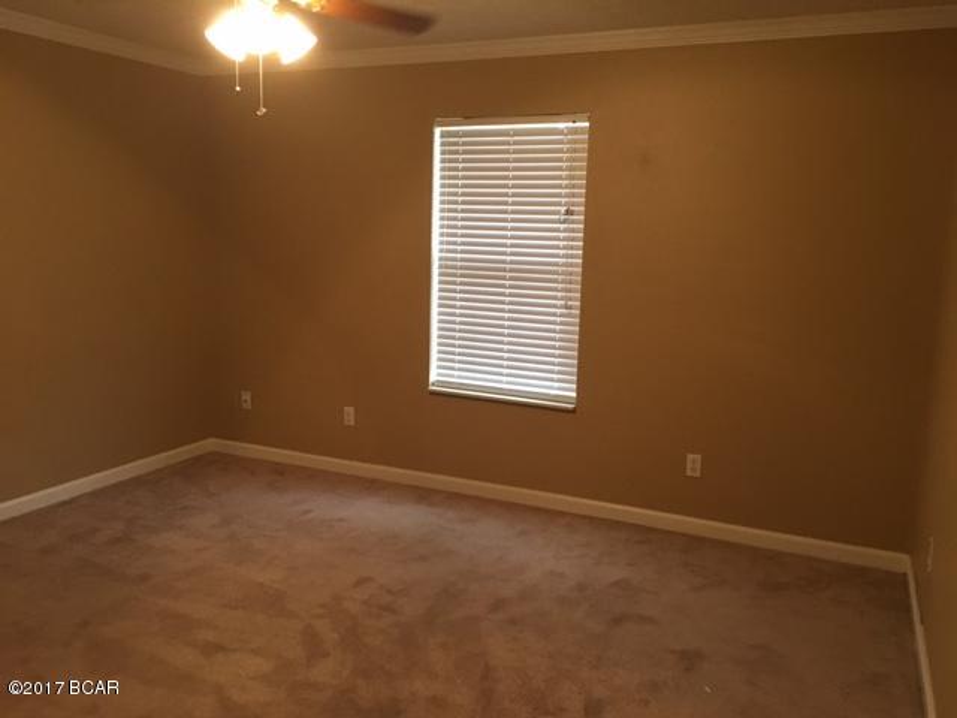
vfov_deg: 48.2
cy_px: 359
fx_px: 802
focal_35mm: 29
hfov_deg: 61.7
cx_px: 478
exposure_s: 1/30
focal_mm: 4.15
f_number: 2.2
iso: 160
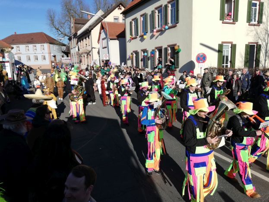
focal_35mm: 27
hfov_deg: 65.3
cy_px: 101
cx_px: 134
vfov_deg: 51.3
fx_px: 210
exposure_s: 1/1161
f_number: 2.2
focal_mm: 3.81
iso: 50
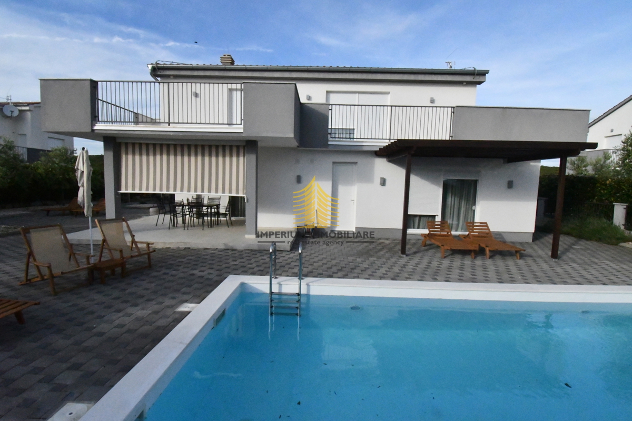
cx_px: 316
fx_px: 281
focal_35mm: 16
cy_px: 210
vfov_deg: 73.7
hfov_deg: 96.7
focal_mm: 11
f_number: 25
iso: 16000
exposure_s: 1/5000
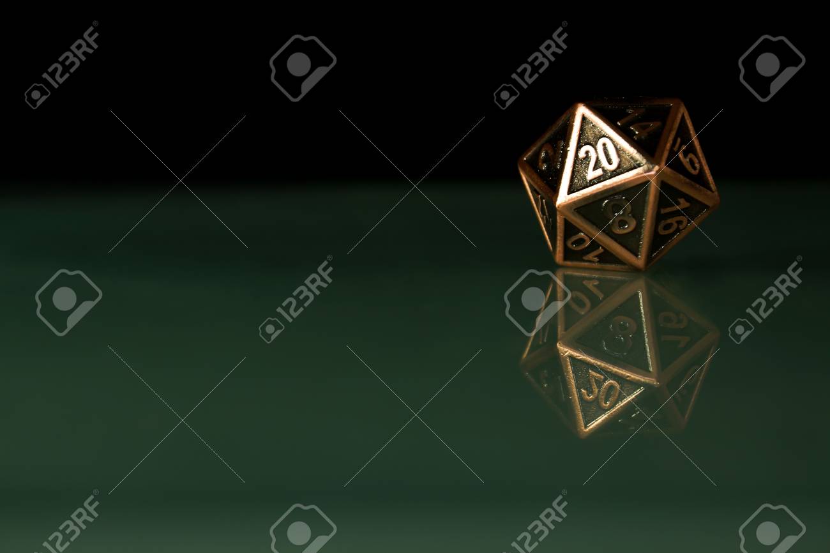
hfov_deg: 10.2
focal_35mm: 202
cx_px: 415
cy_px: 276
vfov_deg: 6.8
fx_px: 4667
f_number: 7.1
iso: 50
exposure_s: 1/13
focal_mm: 135
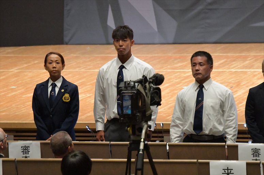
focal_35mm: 300
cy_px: 88
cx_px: 132
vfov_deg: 4.6
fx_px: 2199
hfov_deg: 6.9
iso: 16000
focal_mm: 200
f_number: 5.6
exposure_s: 1/400
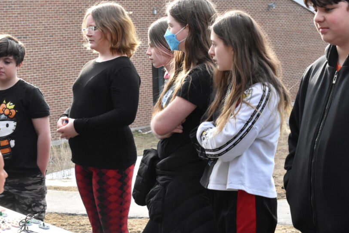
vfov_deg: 14.4
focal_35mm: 95
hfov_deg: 21.4
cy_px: 92
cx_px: 151
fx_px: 921
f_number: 10
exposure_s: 1/400
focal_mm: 50
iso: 2500
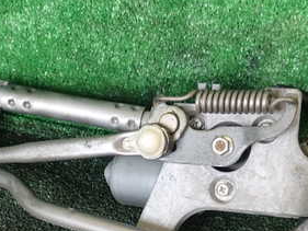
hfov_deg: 30.2
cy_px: 148
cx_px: 172
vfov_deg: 22.9
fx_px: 570
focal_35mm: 64
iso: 200
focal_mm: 5.4
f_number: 2.3
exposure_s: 1/60
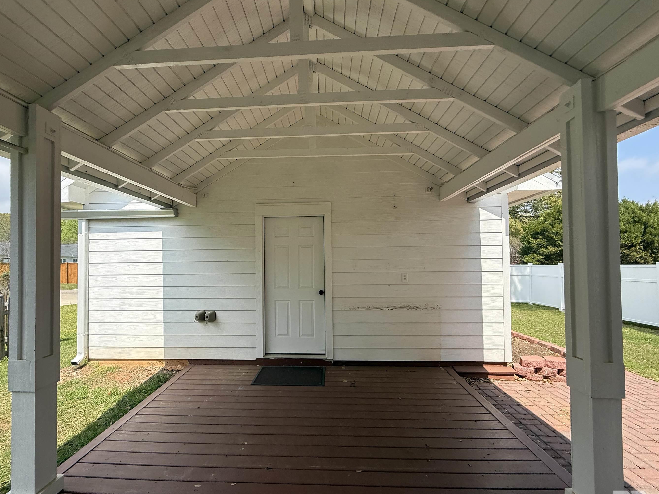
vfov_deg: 78.0
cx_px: 315
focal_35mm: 16
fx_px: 305
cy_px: 260
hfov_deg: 94.4
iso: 64
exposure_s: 1/1235
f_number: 2.2
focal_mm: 2.22
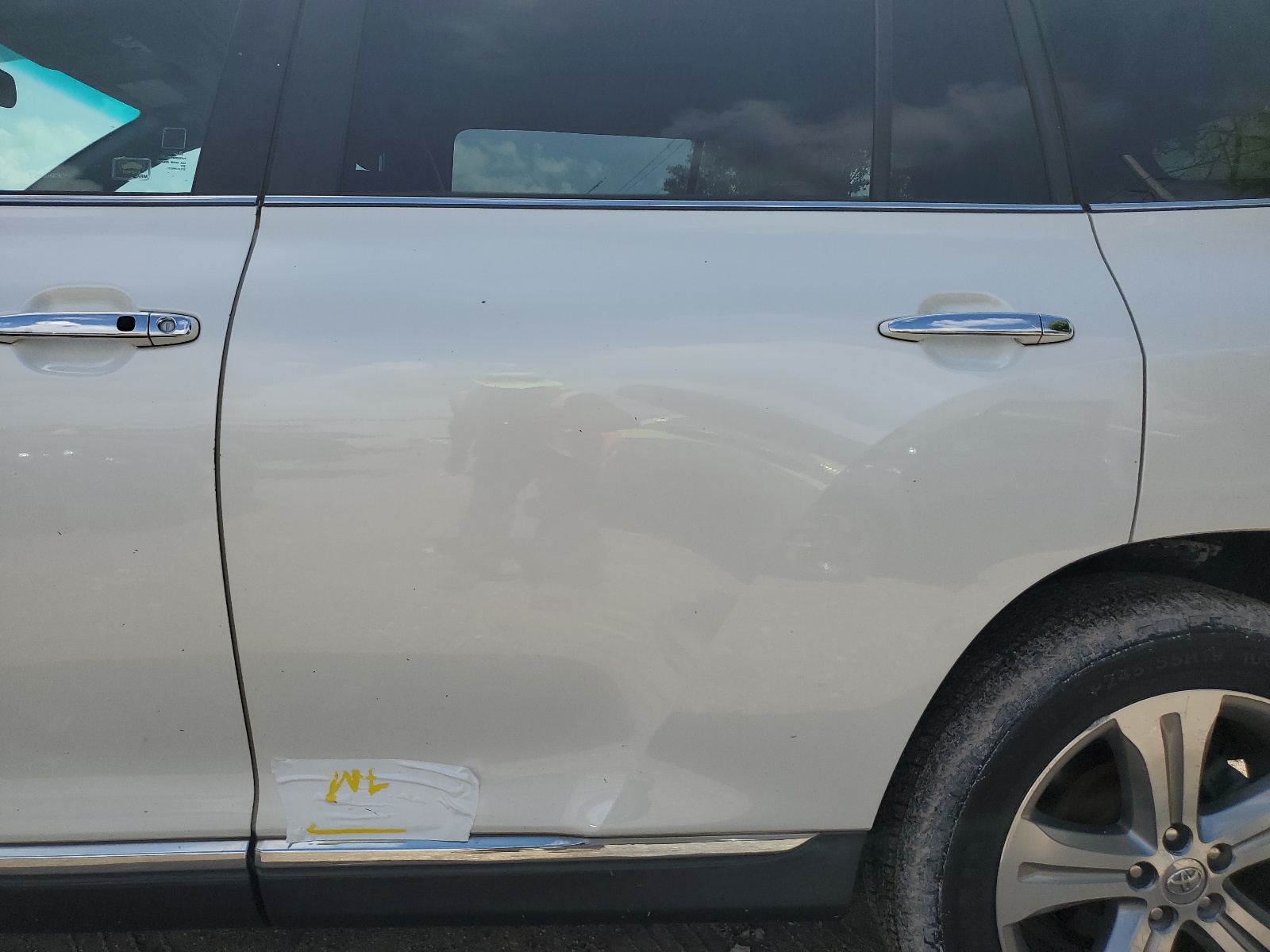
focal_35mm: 26
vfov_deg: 53.1
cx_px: 635
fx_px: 954
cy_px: 476
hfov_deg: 67.3
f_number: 1.5
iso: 50
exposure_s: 1/3333
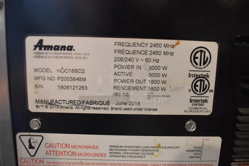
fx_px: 218
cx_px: 124
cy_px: 83
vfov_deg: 41.8
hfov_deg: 59.4
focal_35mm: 32
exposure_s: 1/60
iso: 800
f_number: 5
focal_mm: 21
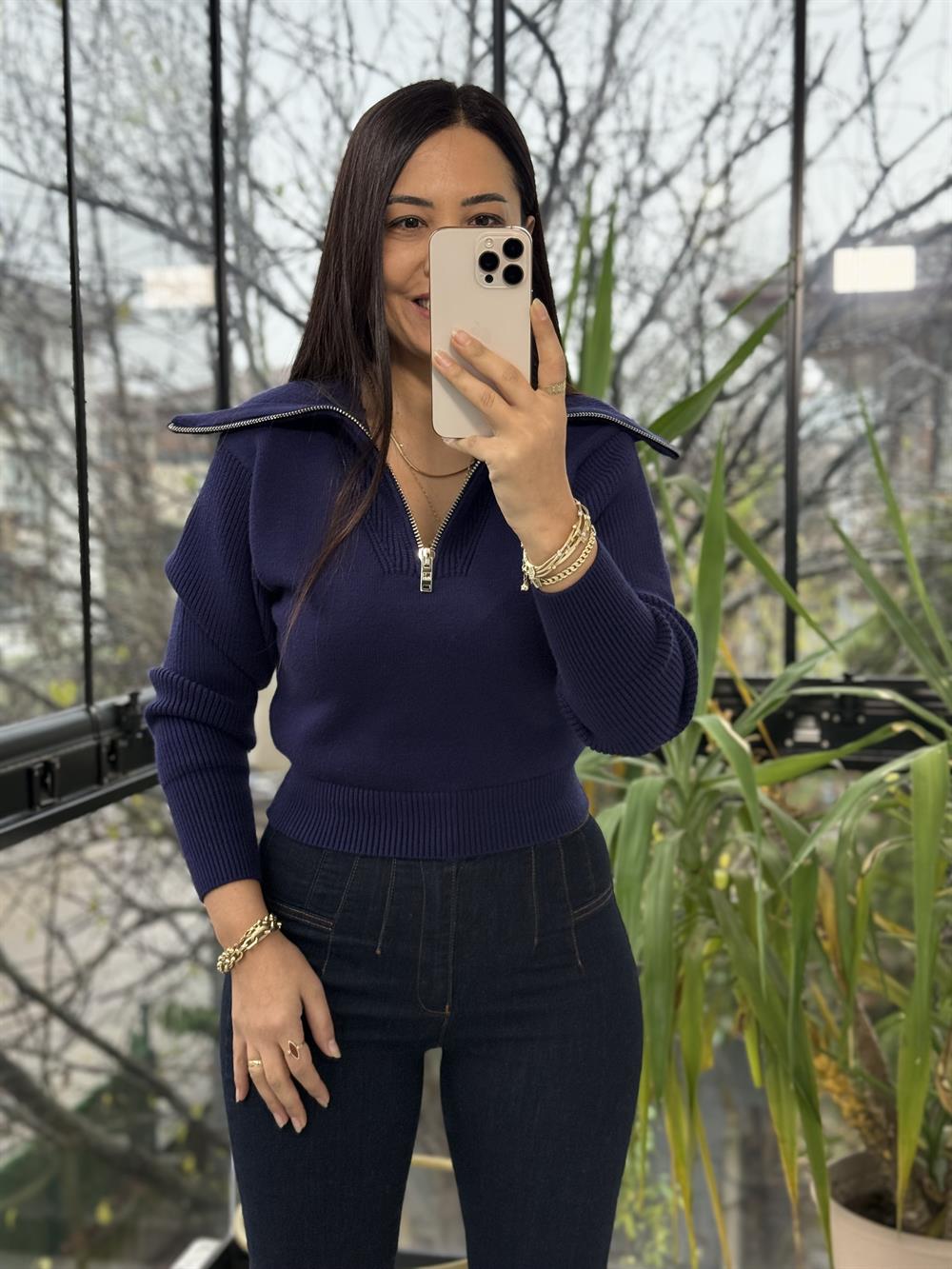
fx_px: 1760
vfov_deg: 39.7
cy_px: 634
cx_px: 476
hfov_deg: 30.3
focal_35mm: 48
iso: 100
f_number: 1.78
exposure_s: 1/101
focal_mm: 6.76
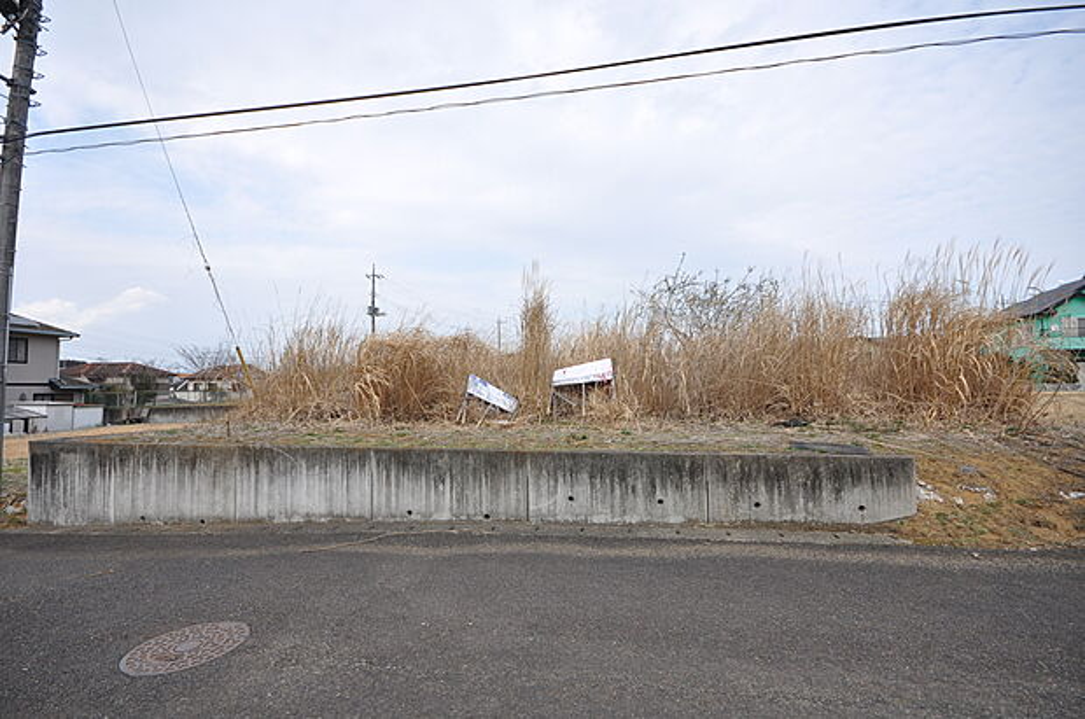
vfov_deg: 77.1
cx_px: 542
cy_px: 360
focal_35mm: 15
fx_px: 451
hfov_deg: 100.5
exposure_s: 1/250
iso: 200
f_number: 8
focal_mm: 10
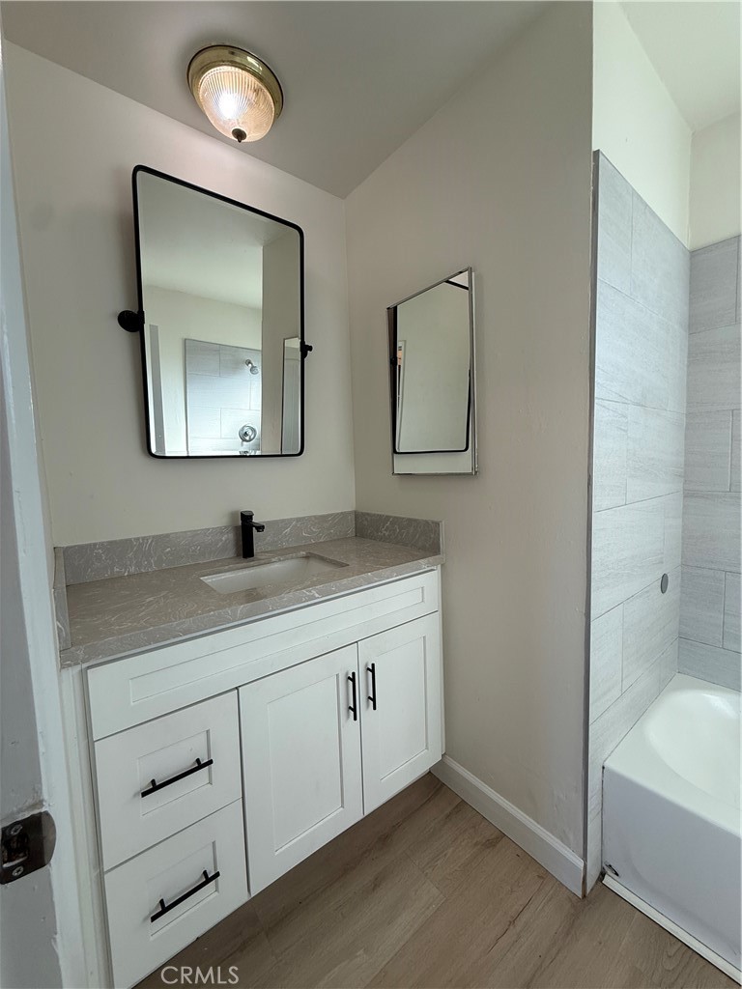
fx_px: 400
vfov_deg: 102.1
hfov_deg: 85.7
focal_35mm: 14
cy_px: 494
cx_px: 371
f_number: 2.2
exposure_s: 1/120
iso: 100
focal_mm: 2.22
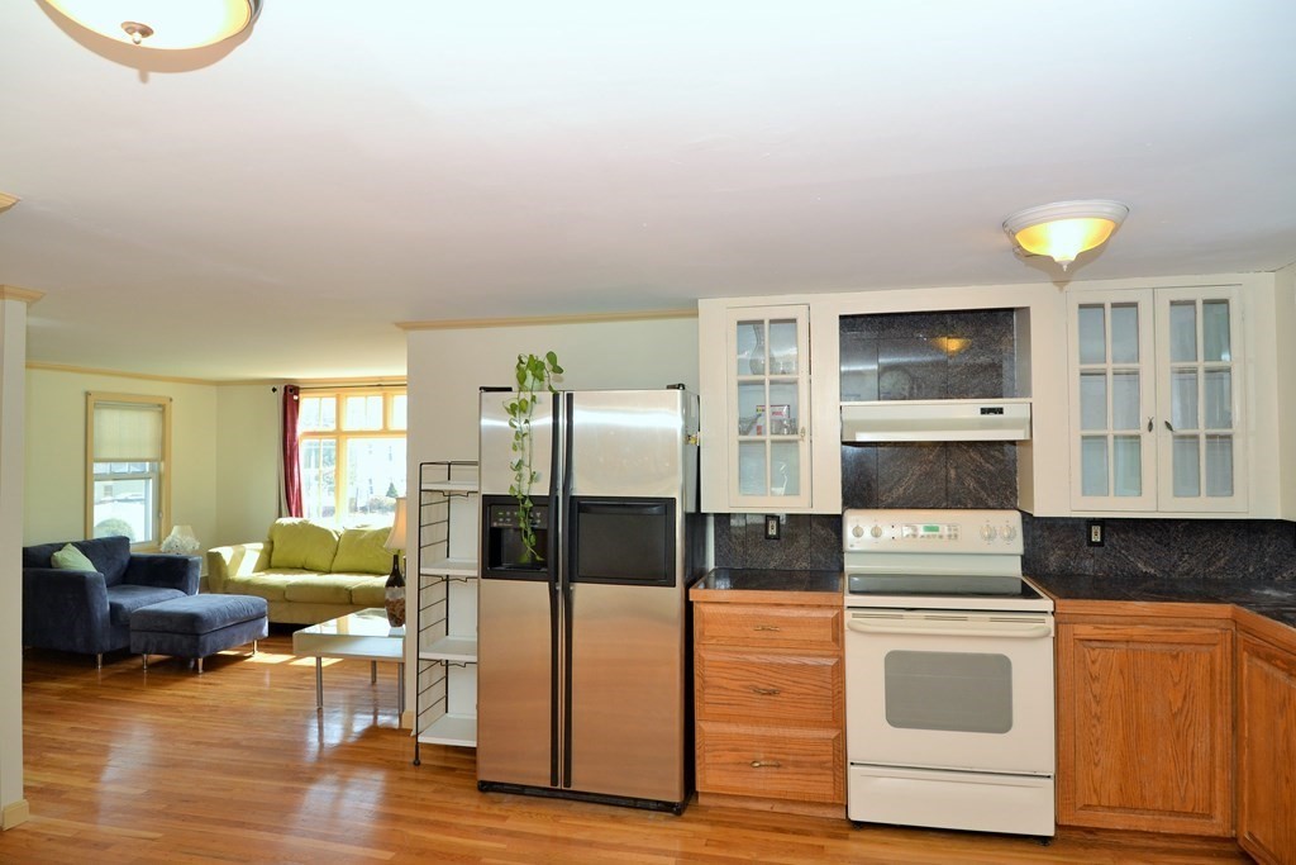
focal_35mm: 21
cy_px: 432
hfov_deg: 81.2
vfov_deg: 59.5
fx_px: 756
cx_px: 648
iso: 400
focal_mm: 14
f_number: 4.5
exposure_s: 1/80
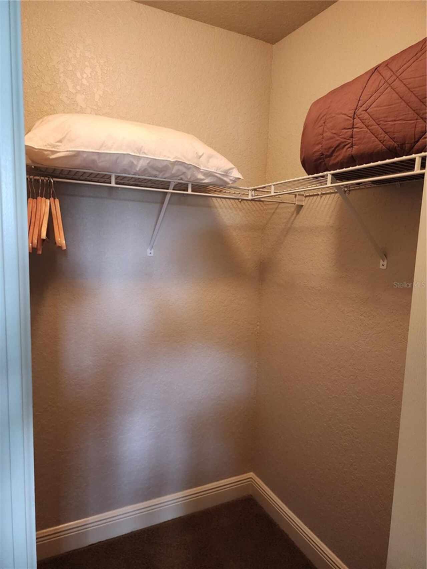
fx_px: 378
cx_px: 214
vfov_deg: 73.9
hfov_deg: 58.9
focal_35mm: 23
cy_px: 284
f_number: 1.8
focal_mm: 6.4
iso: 640
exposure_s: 1/60
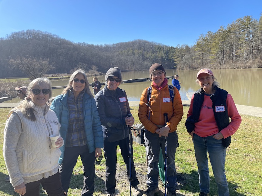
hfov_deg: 67.3
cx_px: 131
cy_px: 98
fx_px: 197
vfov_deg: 53.1
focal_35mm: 26
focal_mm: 4.2
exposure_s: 1/1435
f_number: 1.6
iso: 32
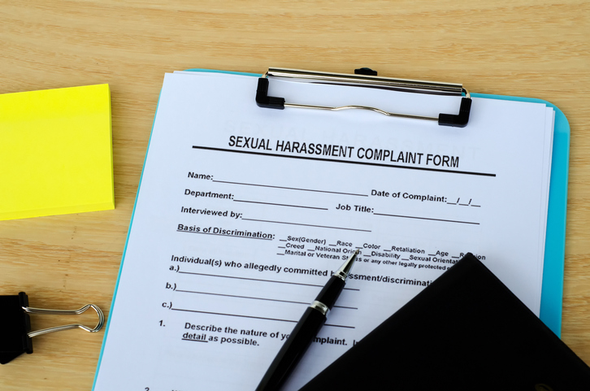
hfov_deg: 27.0
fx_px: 1227
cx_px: 295
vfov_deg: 18.1
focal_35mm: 75
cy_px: 196
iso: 500
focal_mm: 50
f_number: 7.1
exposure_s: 1/320
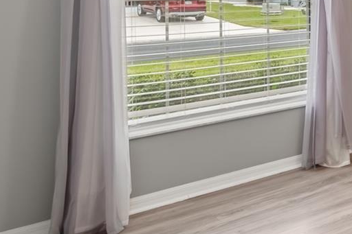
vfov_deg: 24.6
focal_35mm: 52
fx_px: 504
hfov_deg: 28.2
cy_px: -18
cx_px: 504
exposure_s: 1/5
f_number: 9
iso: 250
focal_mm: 11
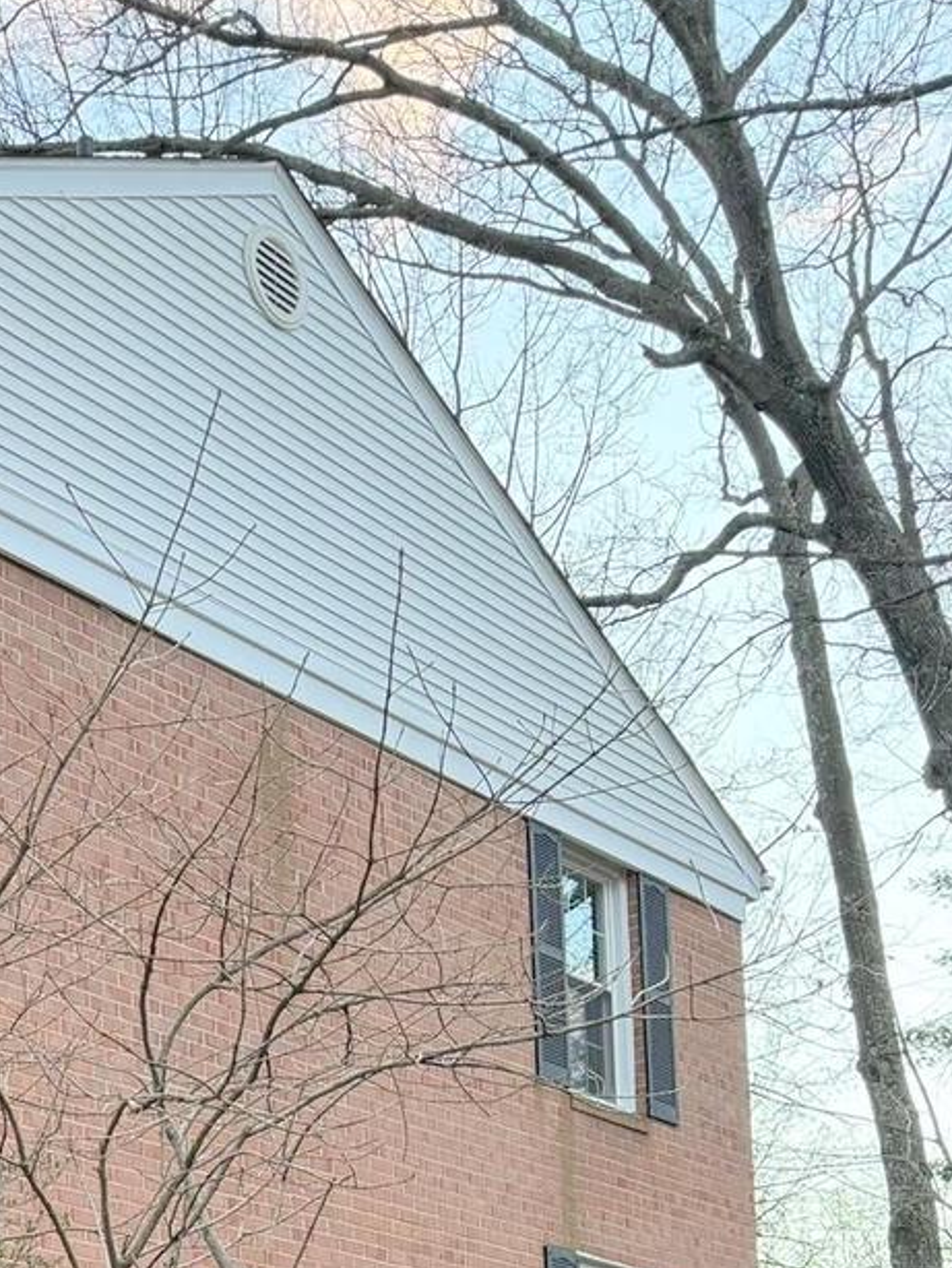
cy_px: 1491
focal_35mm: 60
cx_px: -105
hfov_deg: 22.9
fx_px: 2199
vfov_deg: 28.4
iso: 200
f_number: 1.78
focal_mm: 6.86
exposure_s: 1/96
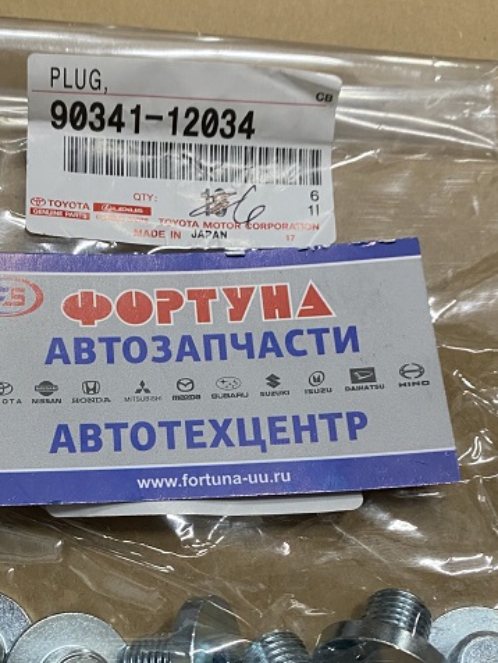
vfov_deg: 42.7
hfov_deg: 32.6
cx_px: 166
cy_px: 397
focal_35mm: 44
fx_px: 844
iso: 160
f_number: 1.8
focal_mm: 4.25
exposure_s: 1/60
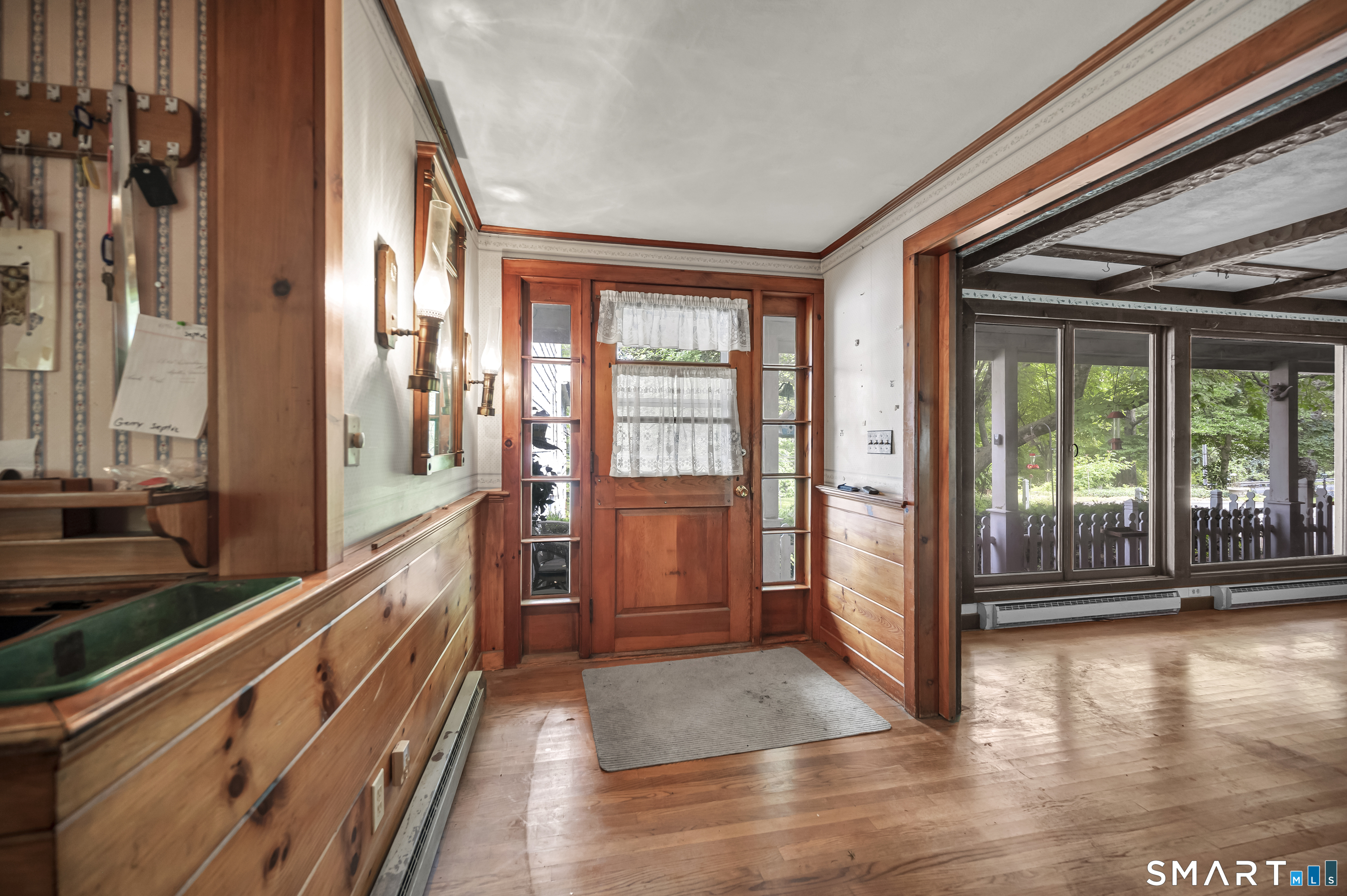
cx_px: 674
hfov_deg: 104.3
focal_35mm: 14
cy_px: 448
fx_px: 523
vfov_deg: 81.1
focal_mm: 14
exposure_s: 1/25
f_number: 4
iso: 320
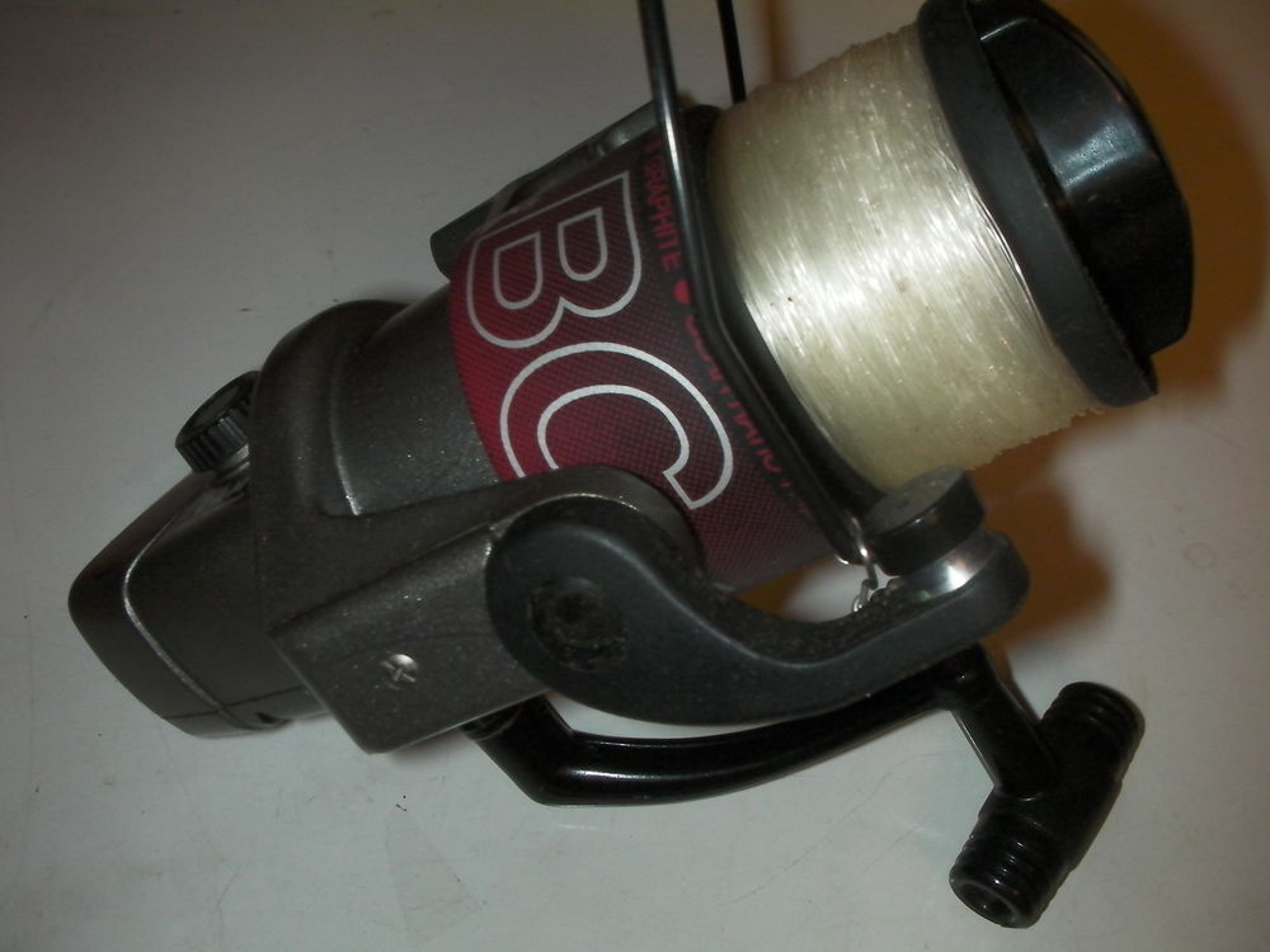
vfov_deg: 37.7
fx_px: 1394
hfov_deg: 49.0
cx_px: 635
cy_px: 476
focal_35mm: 38
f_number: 5.6
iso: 200
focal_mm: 6.3
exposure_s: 1/30
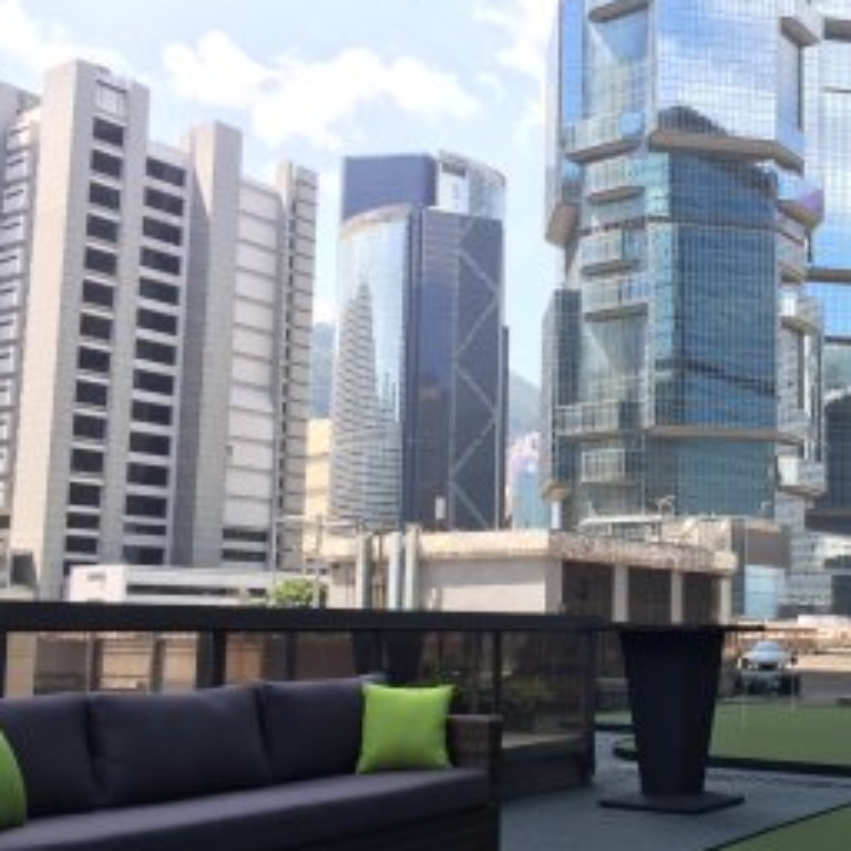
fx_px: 1168
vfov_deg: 39.9
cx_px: 678
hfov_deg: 38.6
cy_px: 500
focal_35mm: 42
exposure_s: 1/488
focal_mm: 4.15
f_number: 2.2
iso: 32
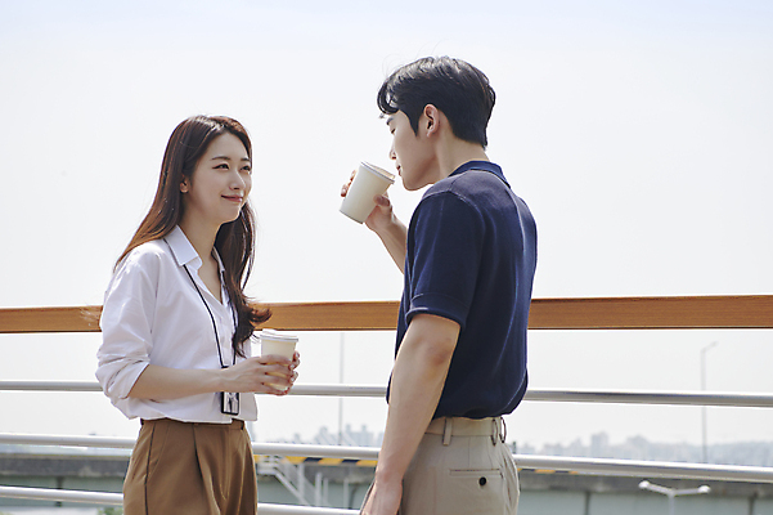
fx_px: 1481
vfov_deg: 19.7
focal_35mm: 69
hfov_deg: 29.3
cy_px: 258
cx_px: 386
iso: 160
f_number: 4.5
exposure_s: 1/800
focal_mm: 58
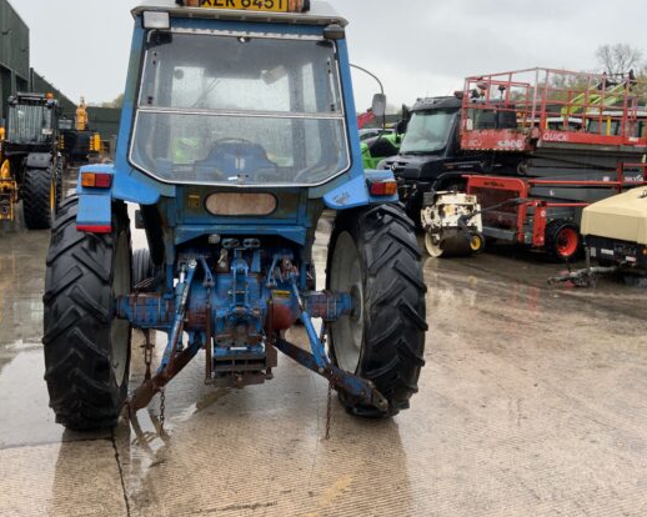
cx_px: 296
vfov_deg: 42.1
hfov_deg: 51.5
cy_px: 229
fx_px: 670
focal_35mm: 35
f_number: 1.8
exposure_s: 1/122
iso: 20
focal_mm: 3
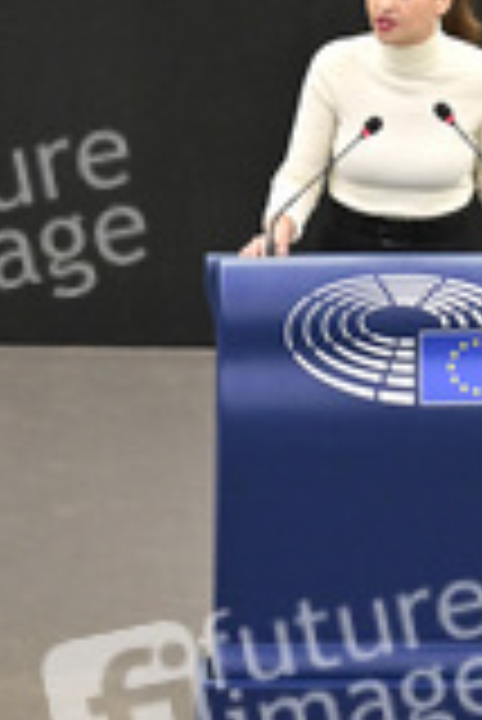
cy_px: 14
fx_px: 10039
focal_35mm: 501
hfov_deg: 2.7
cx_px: 408
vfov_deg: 4.1
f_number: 2.8
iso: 1000
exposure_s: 1/320
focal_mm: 200
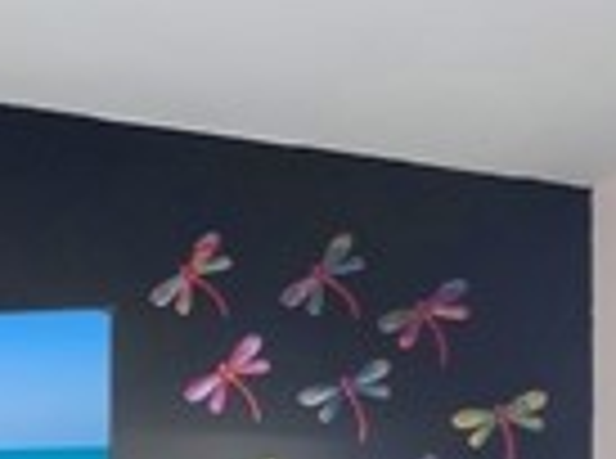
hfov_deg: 15.1
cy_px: 711
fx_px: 1864
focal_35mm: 105
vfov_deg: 13.2
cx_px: -620
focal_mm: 7
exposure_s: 1/3
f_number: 7.1
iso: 200
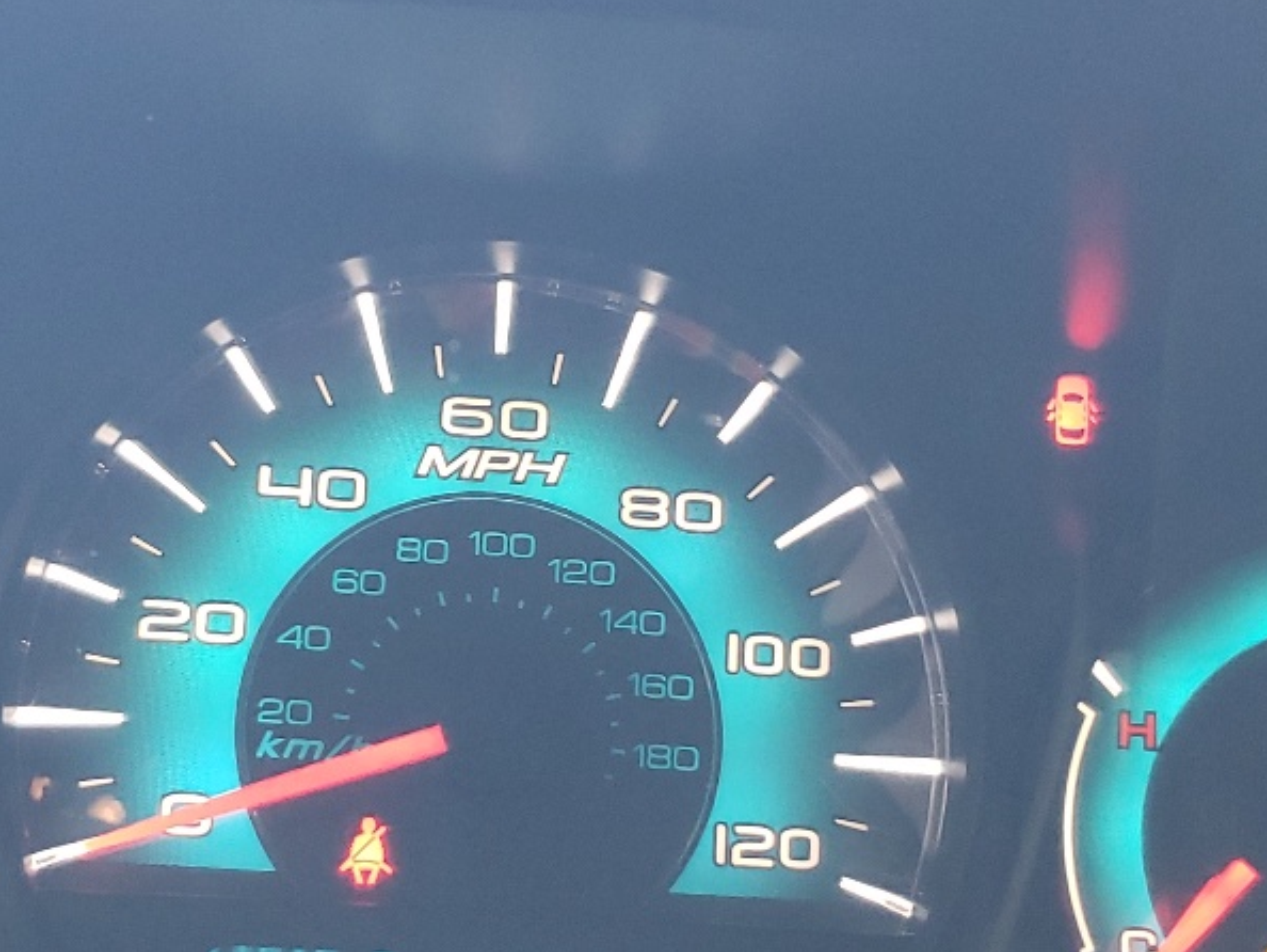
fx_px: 2563
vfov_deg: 21.0
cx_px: 474
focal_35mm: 70
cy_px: 564
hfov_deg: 27.7
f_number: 1.5
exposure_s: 1/33
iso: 248
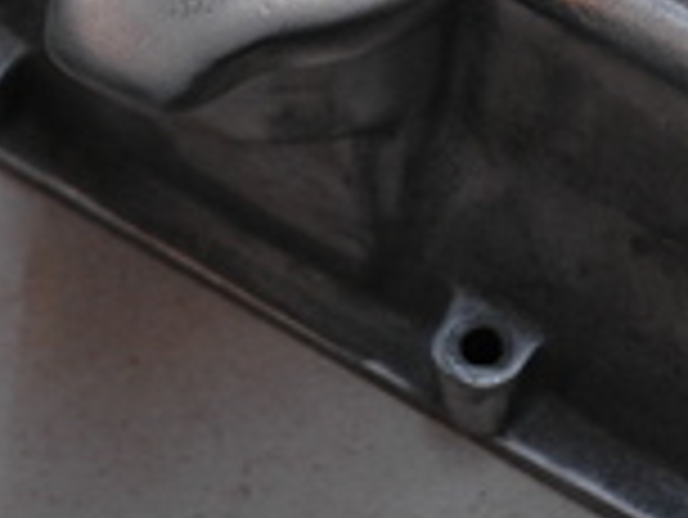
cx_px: 418
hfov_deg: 8.1
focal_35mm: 245
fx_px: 4873
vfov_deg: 6.0
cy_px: -59
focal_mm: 52
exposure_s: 1/80
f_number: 4.5
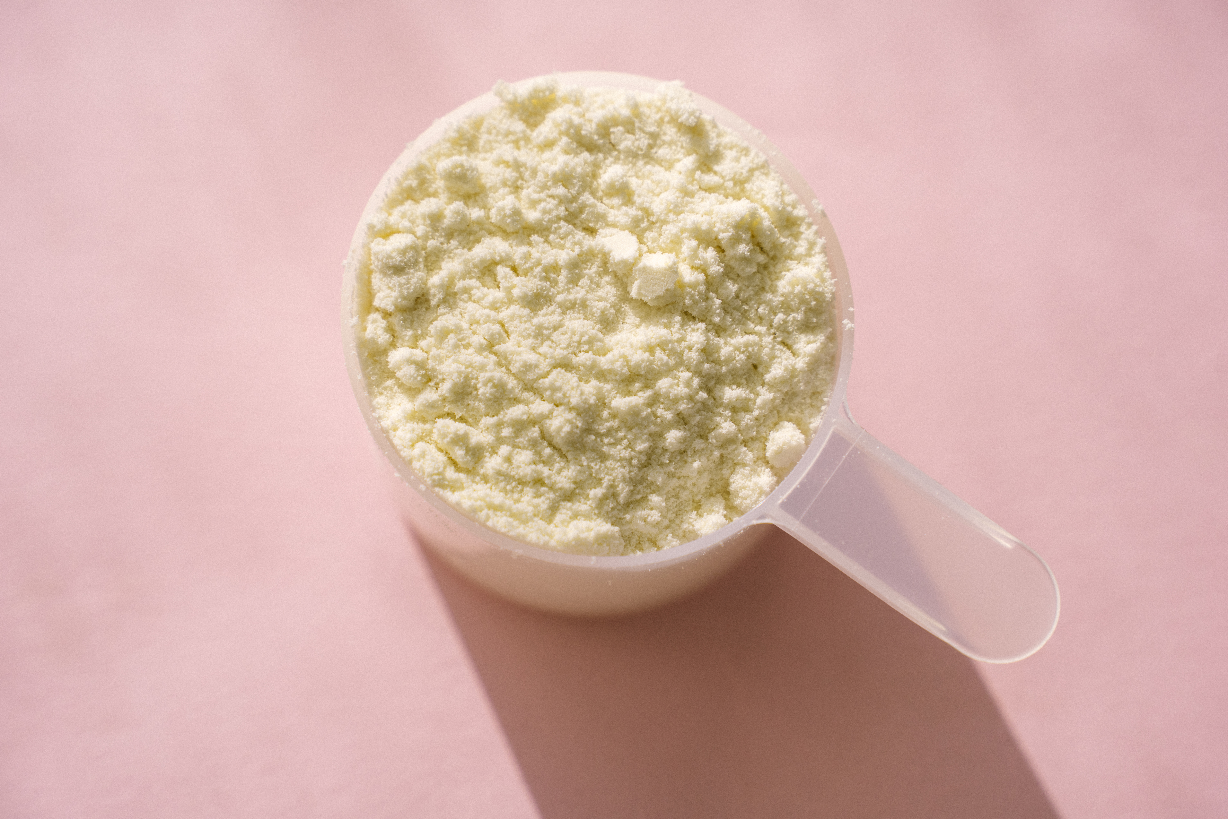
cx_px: 614
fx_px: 2558
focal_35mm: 75
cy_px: 410
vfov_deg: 18.2
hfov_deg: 27.0
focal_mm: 75
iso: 250
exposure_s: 1/1250
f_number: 5
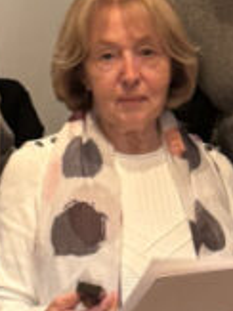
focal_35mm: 151
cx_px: 126
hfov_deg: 9.8
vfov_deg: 13.1
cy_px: 210
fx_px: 1357
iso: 800
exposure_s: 1/25
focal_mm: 6.8
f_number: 1.8
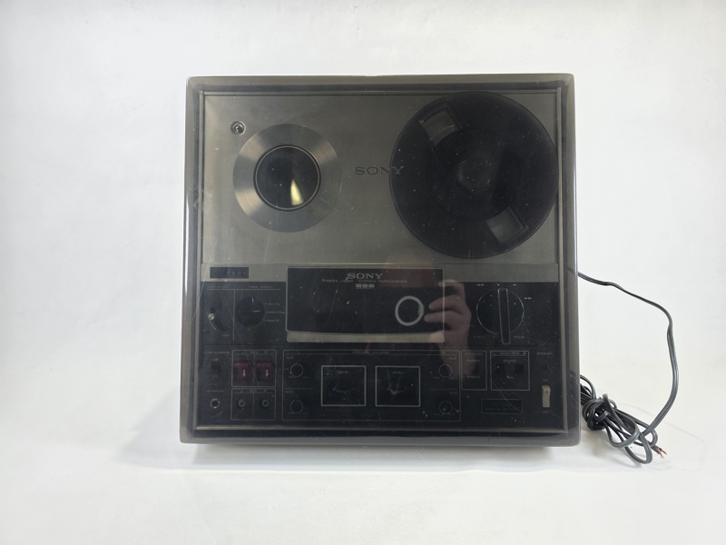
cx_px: 363
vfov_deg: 58.9
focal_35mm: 23
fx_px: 482
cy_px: 272
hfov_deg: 73.9
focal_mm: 6.3
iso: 64
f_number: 1.7
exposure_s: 1/180
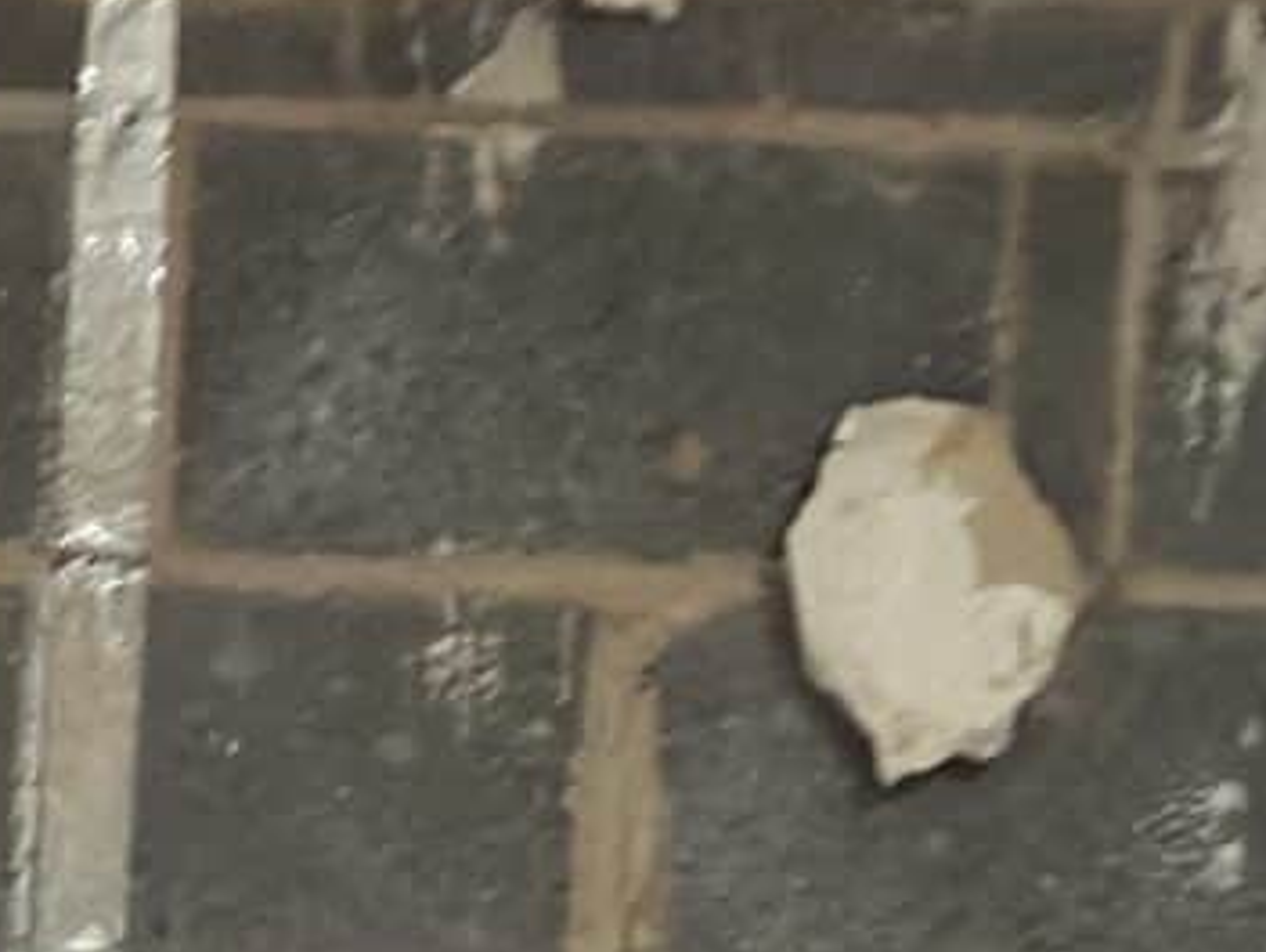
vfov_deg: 13.6
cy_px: 1450
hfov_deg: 16.2
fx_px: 3734
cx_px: -1032
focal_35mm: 102
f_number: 2.2
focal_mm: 2.22
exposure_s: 1/20
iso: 320
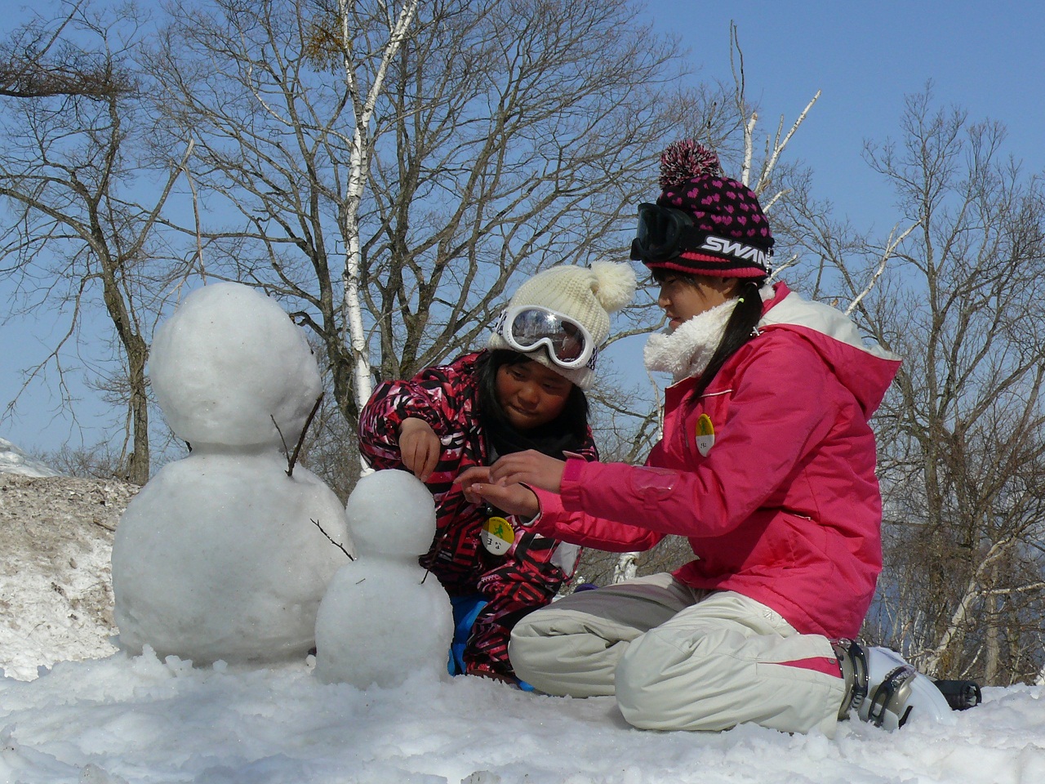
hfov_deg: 20.7
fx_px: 2868
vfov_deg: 15.6
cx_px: 522
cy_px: 392
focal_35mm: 95
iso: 100
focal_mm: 14.3
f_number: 8
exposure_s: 1/500
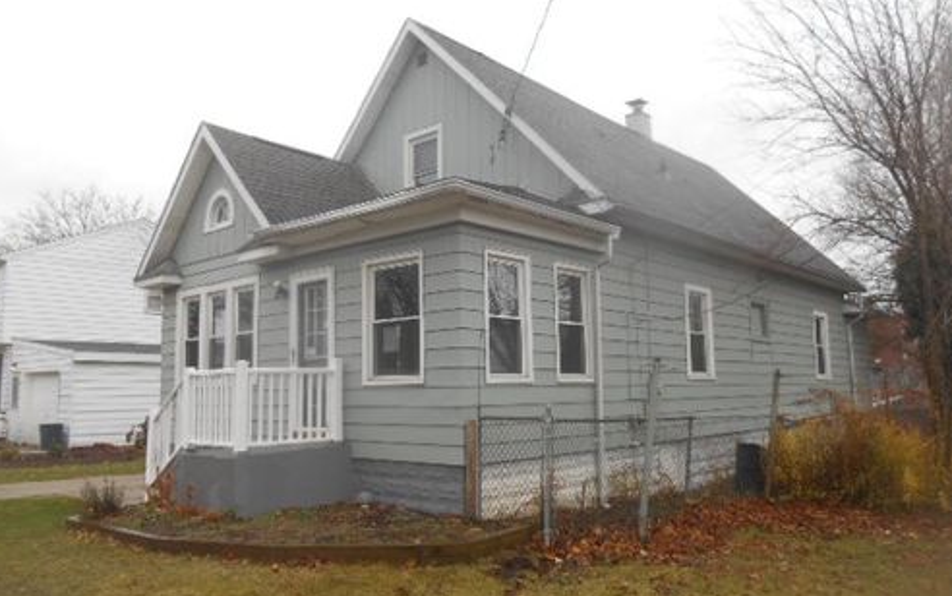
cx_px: 474
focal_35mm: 28
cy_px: 318
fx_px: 727
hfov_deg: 66.4
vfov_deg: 44.6
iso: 80
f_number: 3.4
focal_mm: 4.7
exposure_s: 1/80
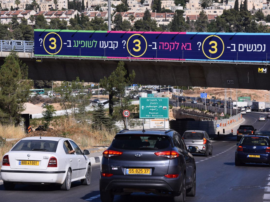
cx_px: 136
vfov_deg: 11.1
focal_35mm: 133
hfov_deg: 14.8
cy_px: 101
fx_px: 1037
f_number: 7.1
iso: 200
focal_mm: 122
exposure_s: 1/1250
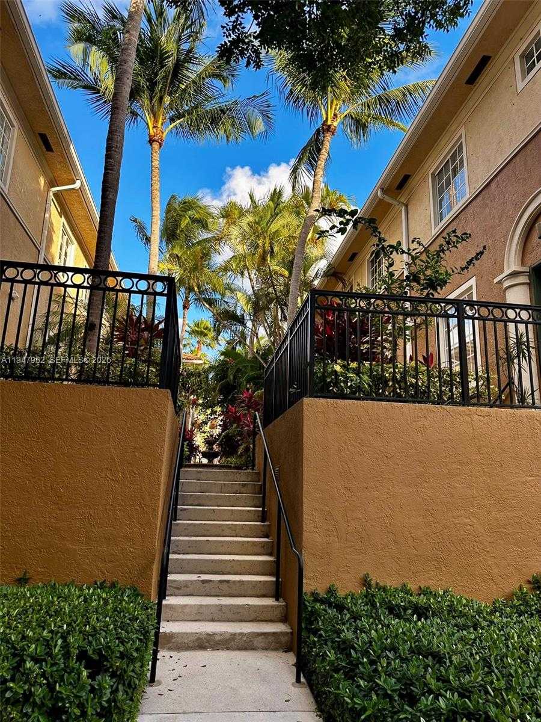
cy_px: 361
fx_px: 500
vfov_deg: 71.6
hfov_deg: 56.8
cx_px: 270
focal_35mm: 24
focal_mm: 6.86
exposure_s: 1/538
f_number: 1.78
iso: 80
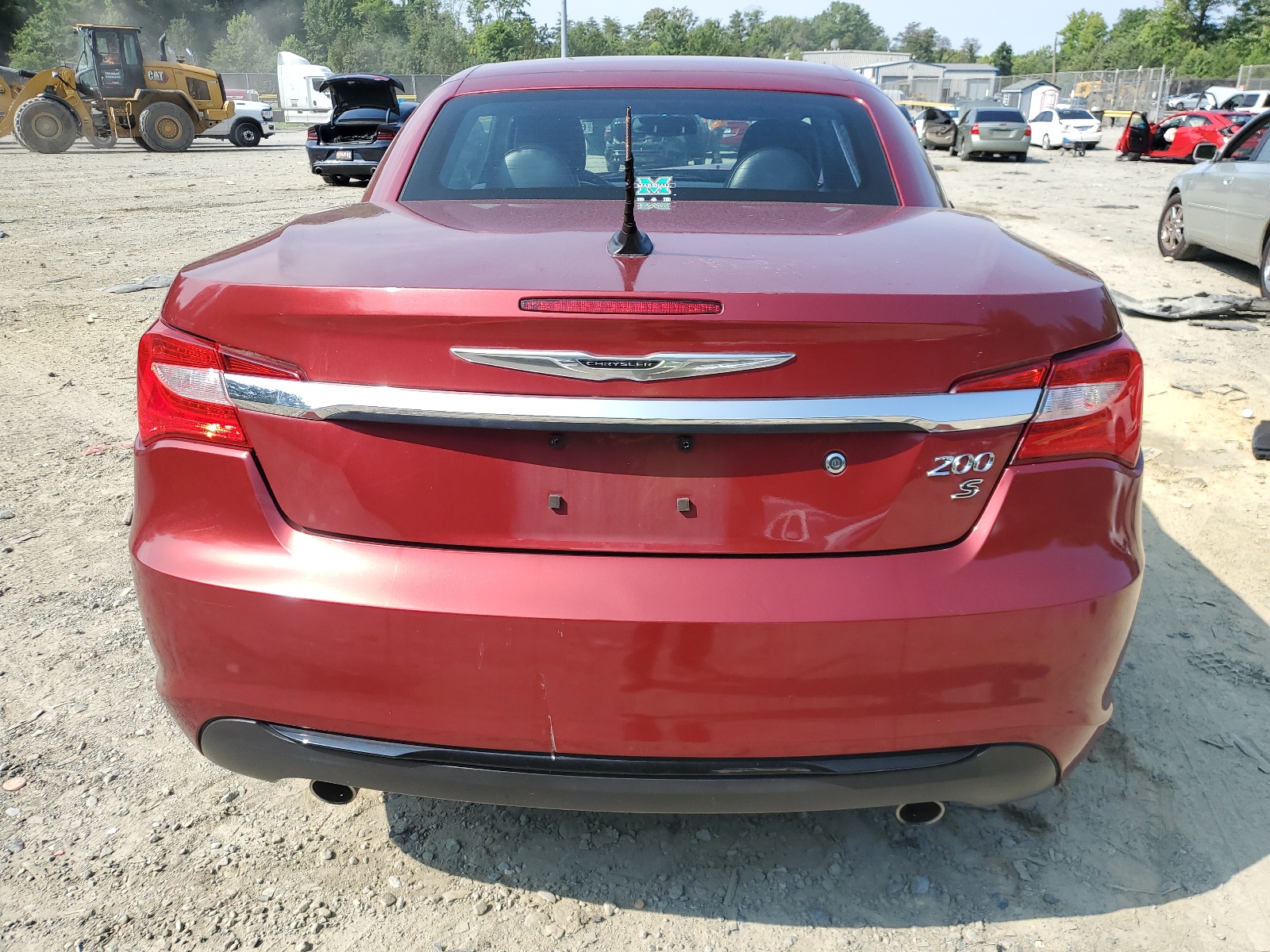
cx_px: 635
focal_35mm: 26
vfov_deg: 53.1
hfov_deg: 67.3
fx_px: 954
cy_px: 476
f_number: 1.5
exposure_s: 1/1667
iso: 50
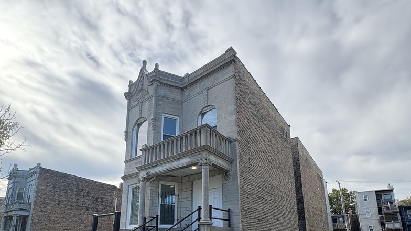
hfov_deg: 83.8
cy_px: 190
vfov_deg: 49.9
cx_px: 206
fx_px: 229
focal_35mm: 21
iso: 64
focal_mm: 2.22
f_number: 2.2
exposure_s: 1/596
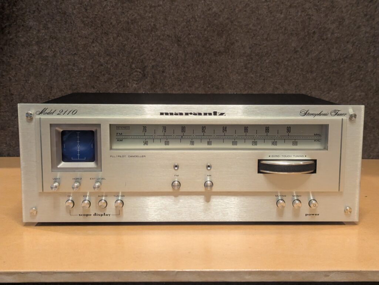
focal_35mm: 48
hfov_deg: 39.6
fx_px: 526
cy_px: 142
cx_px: 190
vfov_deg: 30.3
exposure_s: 1/22.7
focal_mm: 6.81
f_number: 1.85
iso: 414
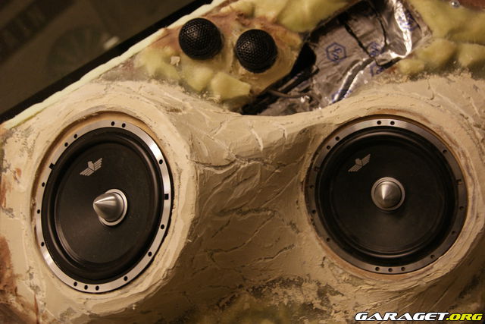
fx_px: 808
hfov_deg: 33.4
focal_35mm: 60
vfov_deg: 22.6
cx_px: 242
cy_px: 162
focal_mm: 40
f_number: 5
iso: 400
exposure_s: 1/25
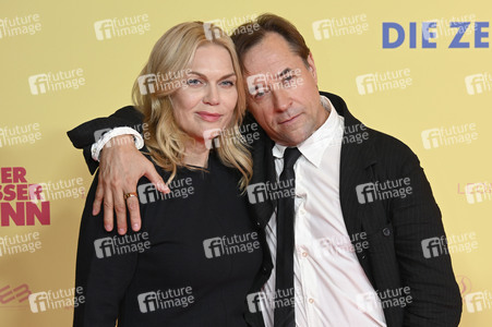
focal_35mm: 75
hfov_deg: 27.0
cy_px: 164
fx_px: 1024
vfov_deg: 18.2
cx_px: 246
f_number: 5.6
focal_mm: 75
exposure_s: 1/160
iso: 500
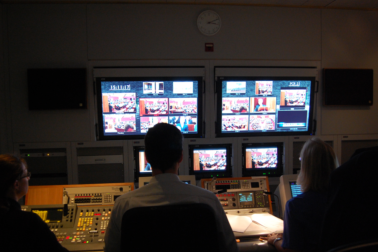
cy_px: 145
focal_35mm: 32
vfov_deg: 40.9
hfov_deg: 58.8
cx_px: 186
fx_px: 336
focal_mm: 18
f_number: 3.5
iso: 800
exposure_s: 1/10
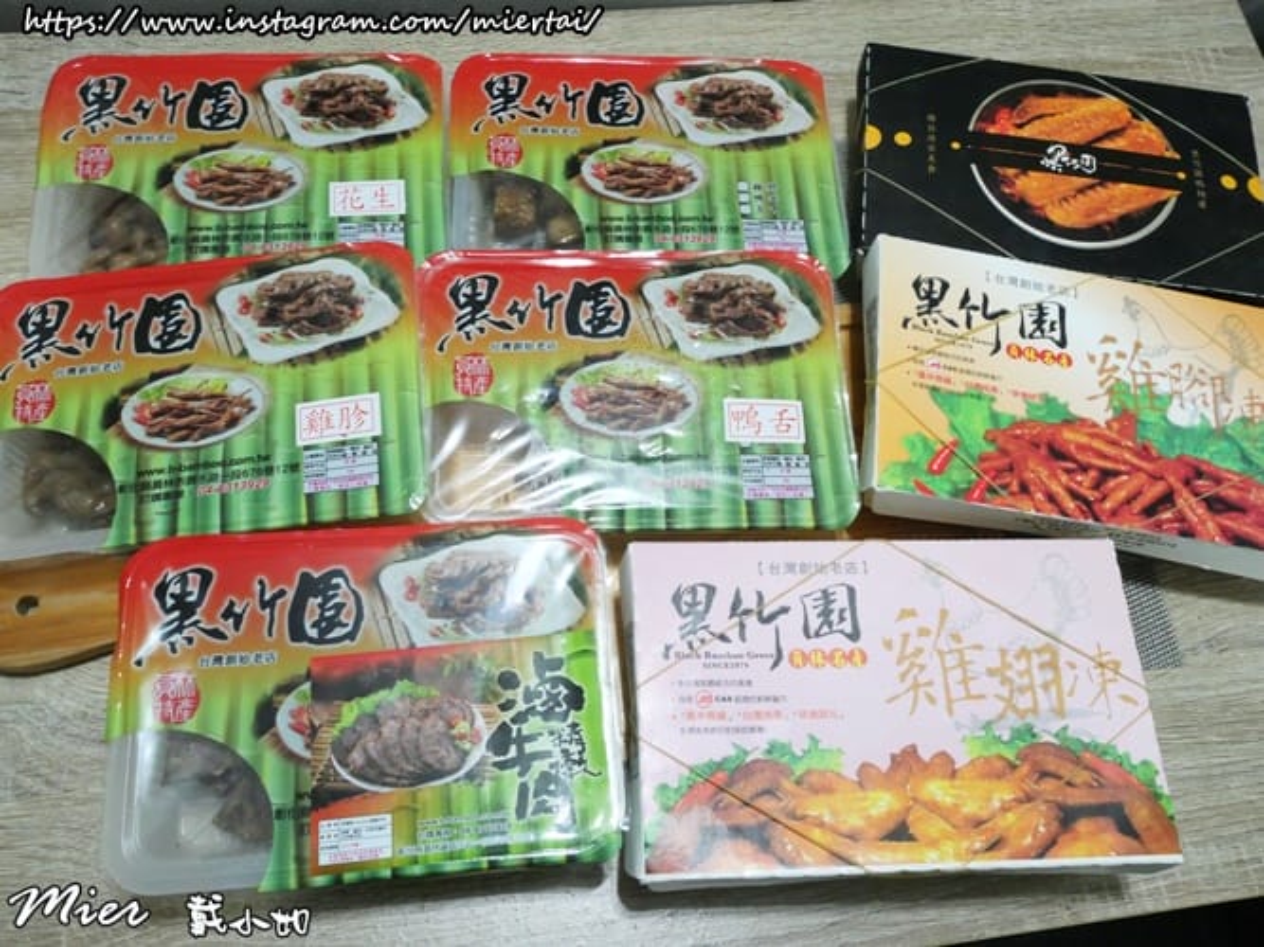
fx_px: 1095
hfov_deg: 60.0
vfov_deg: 46.8
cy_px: 474
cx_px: 632
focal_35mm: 30
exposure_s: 1/50
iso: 3200
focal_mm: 15
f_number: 9
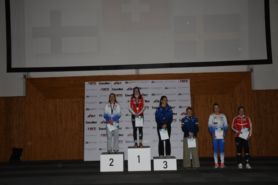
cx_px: 139
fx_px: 309
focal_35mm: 40
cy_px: 92
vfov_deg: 33.4
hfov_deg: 48.5
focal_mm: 27
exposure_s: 1/30
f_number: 11
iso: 400
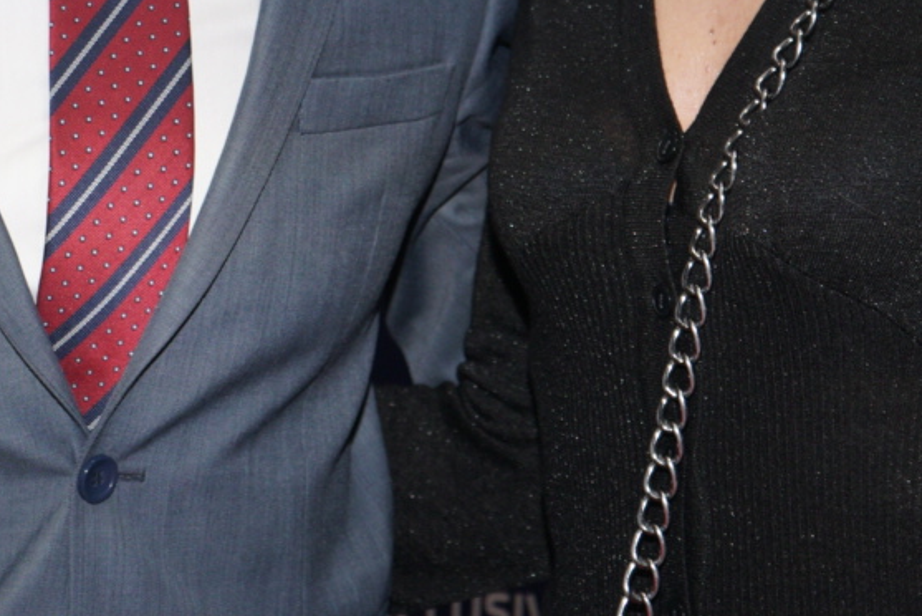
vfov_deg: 8.9
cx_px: 406
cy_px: -225
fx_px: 3869
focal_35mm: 151
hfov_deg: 13.6
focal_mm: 52
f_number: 5
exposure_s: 1/160
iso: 1000
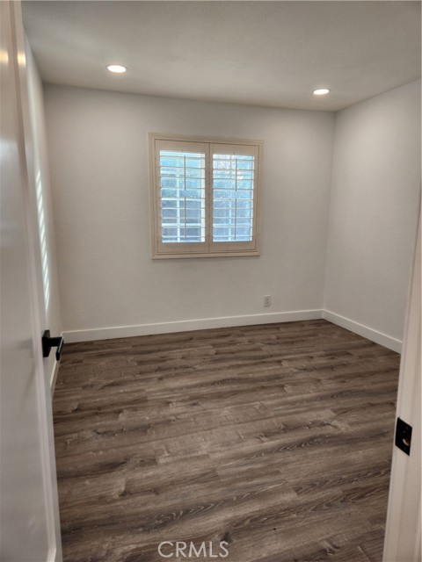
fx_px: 374
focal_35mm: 23
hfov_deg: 58.9
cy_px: 281
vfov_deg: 73.9
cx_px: 211
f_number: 1.8
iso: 80
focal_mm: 5.4
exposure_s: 1/120
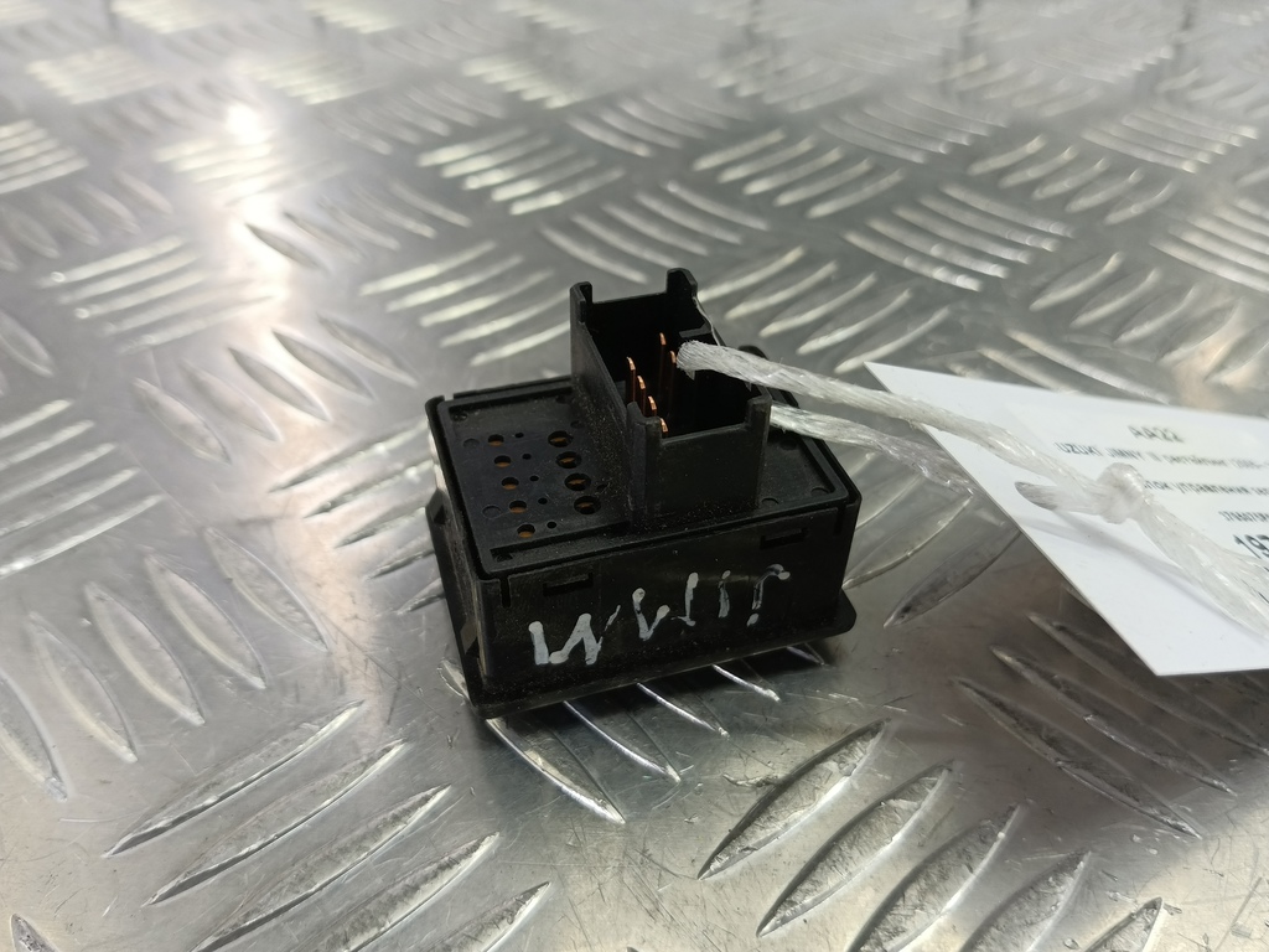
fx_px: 843
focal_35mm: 23
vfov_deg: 58.9
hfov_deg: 73.9
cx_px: 634
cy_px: 476
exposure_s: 1/50
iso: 140
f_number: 1.6
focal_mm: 4.11
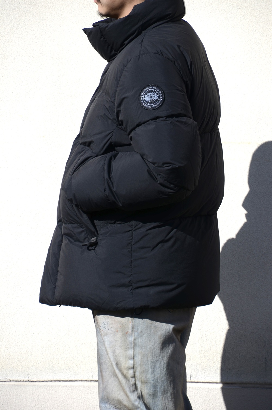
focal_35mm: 248
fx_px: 2816
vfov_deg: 8.3
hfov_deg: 5.5
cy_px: 205
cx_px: 136
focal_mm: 165
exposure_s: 1/1000
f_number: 6
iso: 125
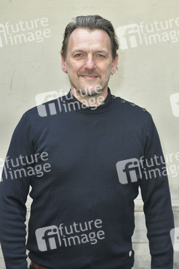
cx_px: 90
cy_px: 134
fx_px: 523
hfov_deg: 19.4
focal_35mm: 70
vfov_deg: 28.9
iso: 2000
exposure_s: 1/200
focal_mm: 70
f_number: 6.3
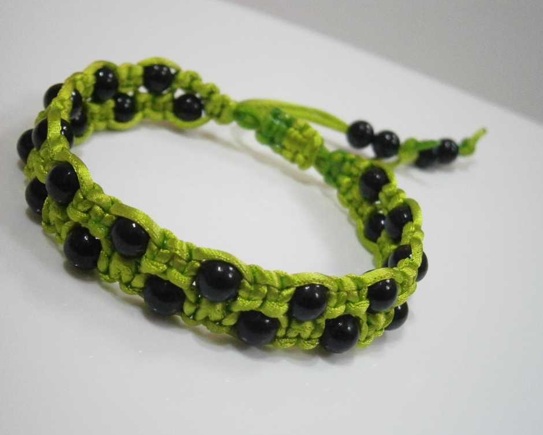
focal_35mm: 50
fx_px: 804
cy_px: 221
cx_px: 263
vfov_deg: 30.3
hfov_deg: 37.3
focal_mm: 8.3
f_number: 3.4
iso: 800
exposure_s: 1/40
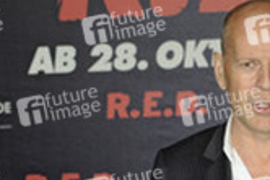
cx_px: 243
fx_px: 1426
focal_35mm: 190
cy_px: 148
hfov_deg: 10.8
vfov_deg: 7.2
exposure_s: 1/160
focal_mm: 70
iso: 800
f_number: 5.6
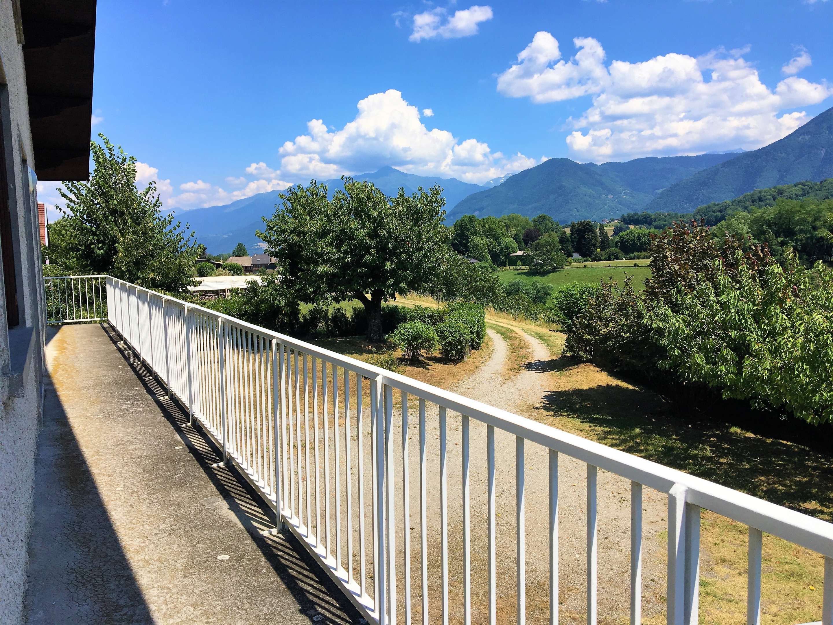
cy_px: 312
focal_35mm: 29
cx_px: 416
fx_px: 698
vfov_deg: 48.2
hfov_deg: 61.7
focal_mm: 4.15
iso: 25
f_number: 2.2
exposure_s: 1/2331
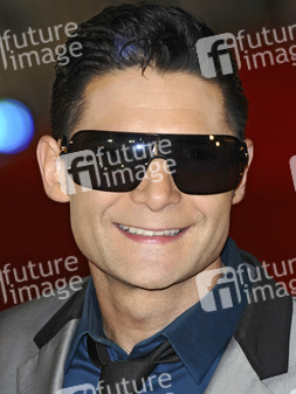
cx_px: 150
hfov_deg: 4.4
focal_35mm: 342
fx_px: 3897
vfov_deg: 5.8
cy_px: 226
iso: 320
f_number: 4.5
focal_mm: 200
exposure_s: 1/200
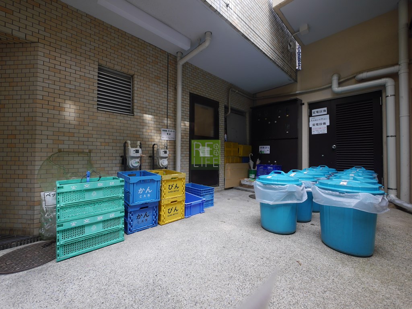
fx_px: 167
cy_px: 154
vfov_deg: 85.7
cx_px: 206
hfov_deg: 102.1
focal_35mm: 14
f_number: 4
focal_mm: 7
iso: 160
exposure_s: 1/80
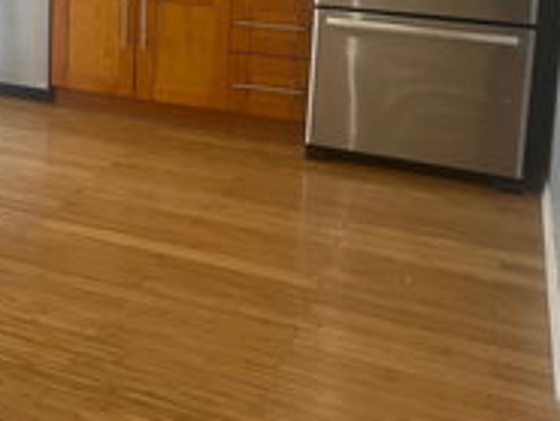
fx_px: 971
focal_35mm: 60
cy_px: -42
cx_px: -53
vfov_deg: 23.0
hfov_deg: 29.1
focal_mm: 5.7
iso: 125
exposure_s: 1/120
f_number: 1.5
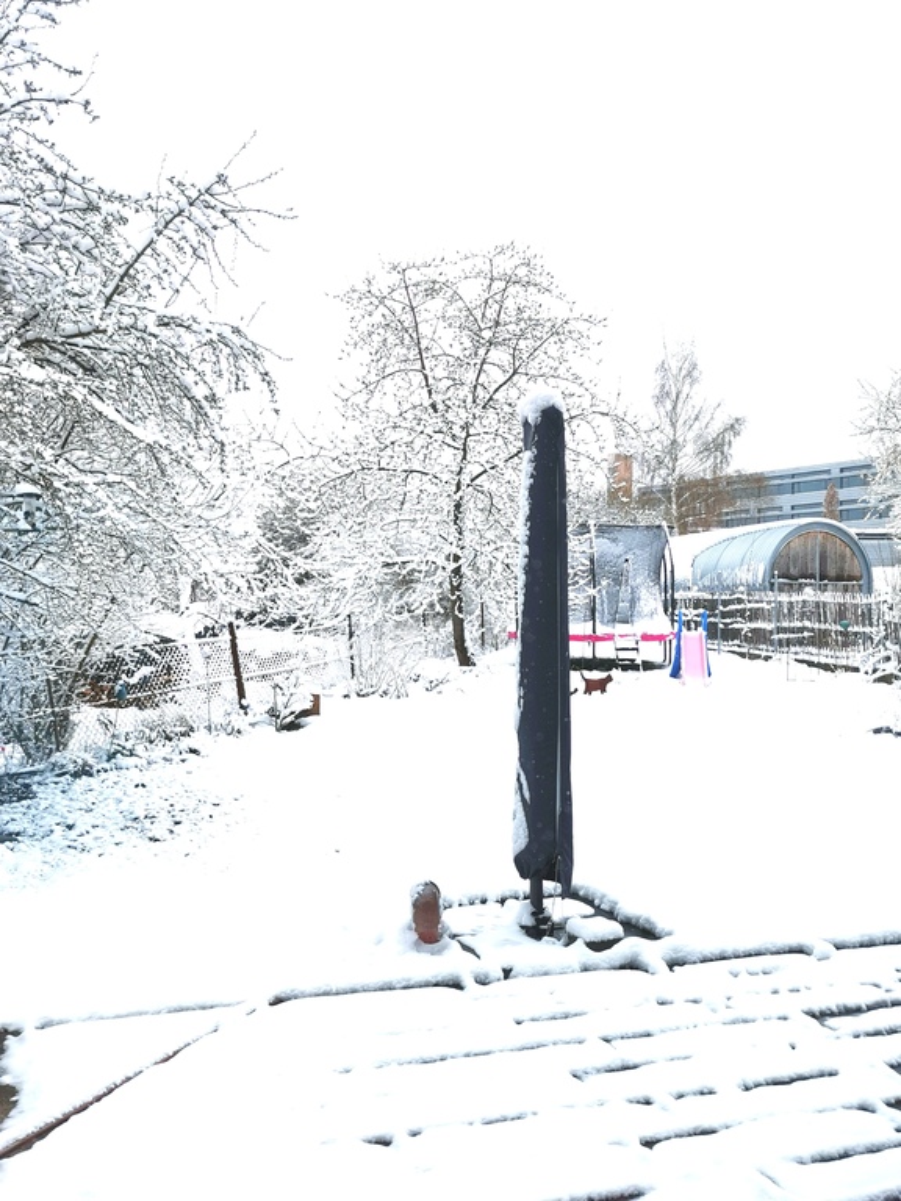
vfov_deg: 58.4
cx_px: 450
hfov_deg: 45.4
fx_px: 1076
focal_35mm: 31
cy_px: 600
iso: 50
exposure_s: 1/3472
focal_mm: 5.56
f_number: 1.6
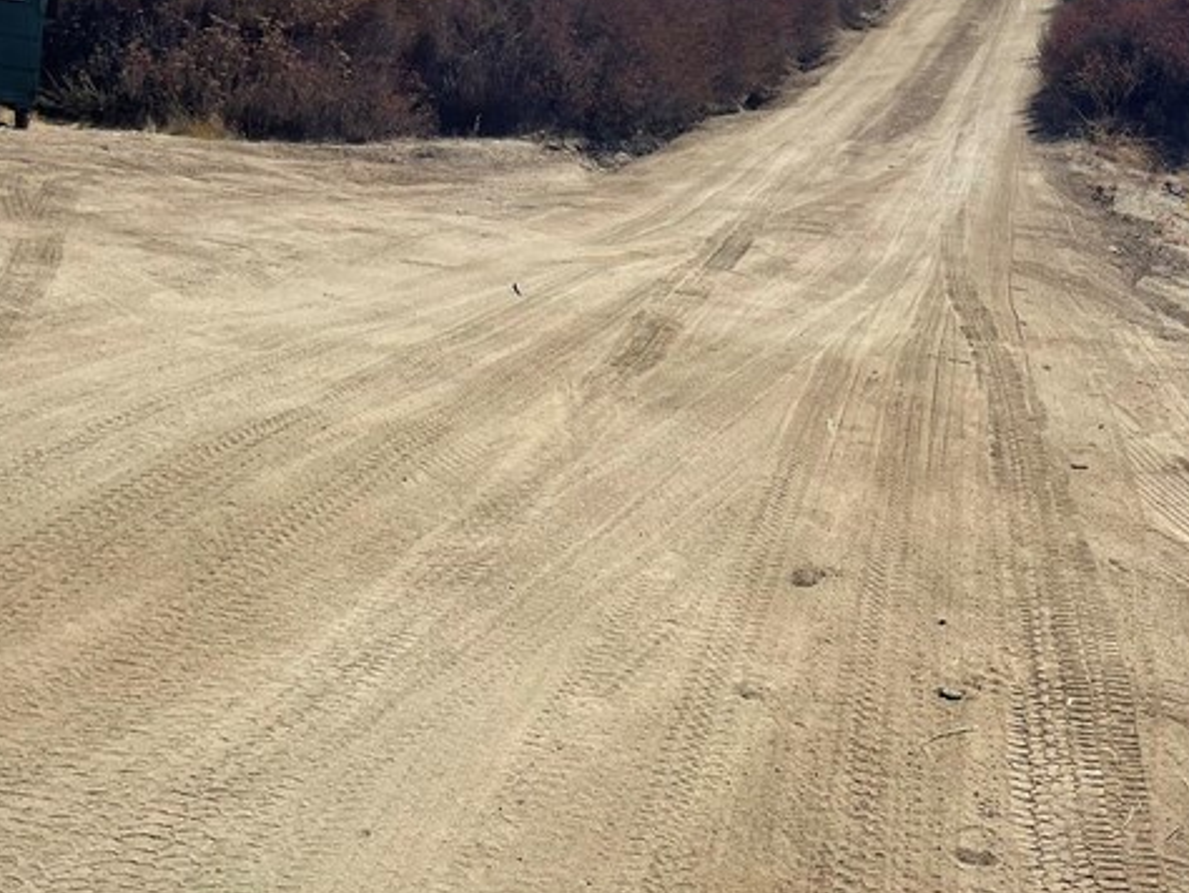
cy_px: 203
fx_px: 1856
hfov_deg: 33.0
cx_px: 1146
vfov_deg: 26.6
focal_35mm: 54
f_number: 1.6
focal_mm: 5.1
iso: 32
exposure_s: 1/5917
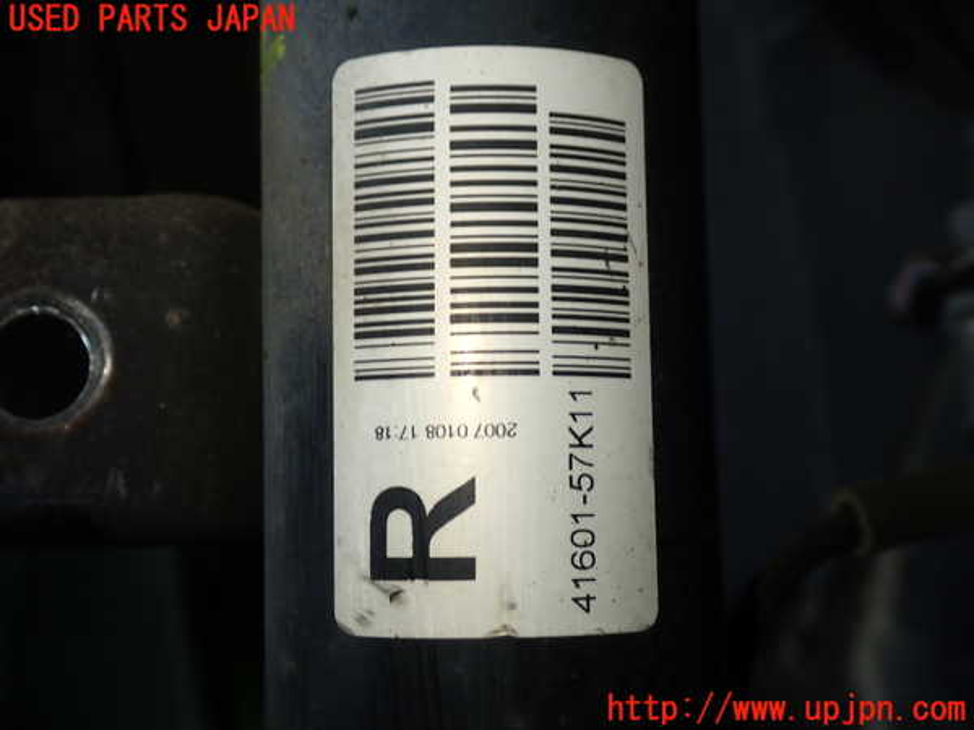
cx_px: 487
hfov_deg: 42.9
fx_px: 1238
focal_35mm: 44
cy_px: 365
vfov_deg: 32.9
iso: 200
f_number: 2.9
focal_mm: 7.84
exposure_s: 1/60
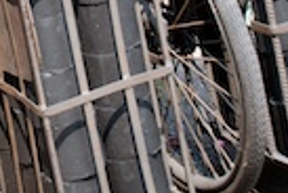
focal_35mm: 224
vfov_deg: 6.1
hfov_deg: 9.1
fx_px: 1796
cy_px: -130
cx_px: -46
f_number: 5
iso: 100
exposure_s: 1/60
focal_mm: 32
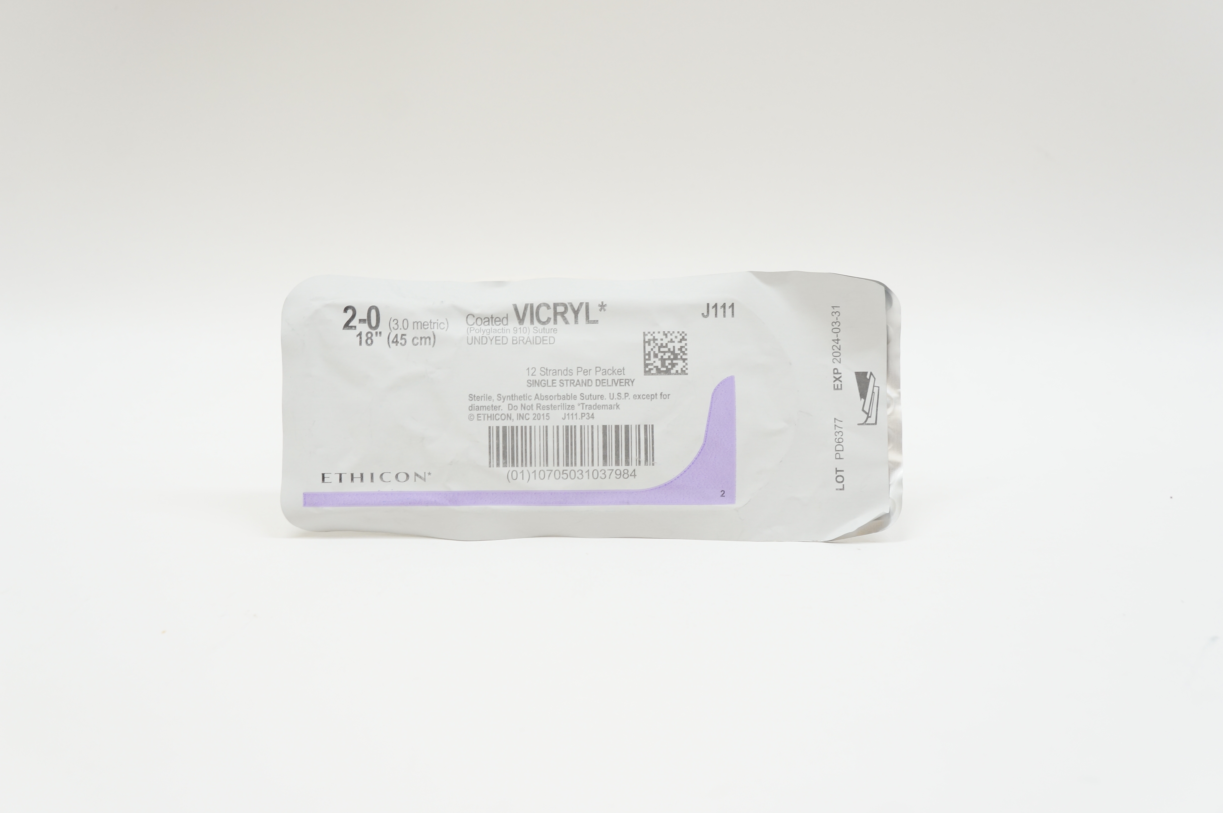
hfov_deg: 45.0
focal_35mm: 44
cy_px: 406
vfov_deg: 30.8
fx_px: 1476
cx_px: 612
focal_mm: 29
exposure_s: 1/50
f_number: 6.3
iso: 400
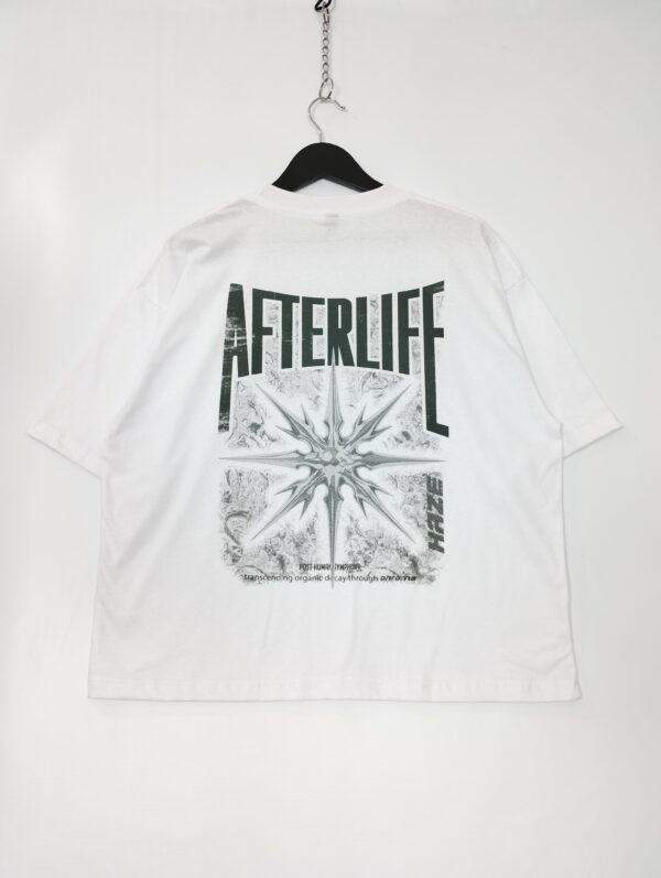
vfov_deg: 63.4
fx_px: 711
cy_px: 439
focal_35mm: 28
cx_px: 330
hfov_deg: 49.9
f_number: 1.8
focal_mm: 4.27
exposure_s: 1/15
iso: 100
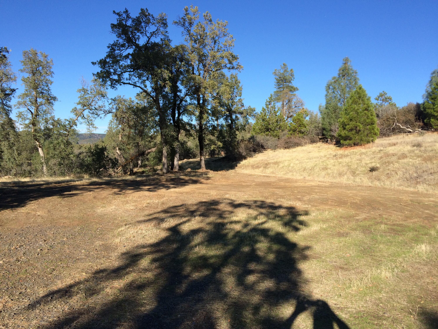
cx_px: 219
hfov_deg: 61.7
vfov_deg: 48.2
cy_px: 164
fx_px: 367
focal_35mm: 29
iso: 32
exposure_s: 1/1466
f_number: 2.2
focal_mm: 4.15
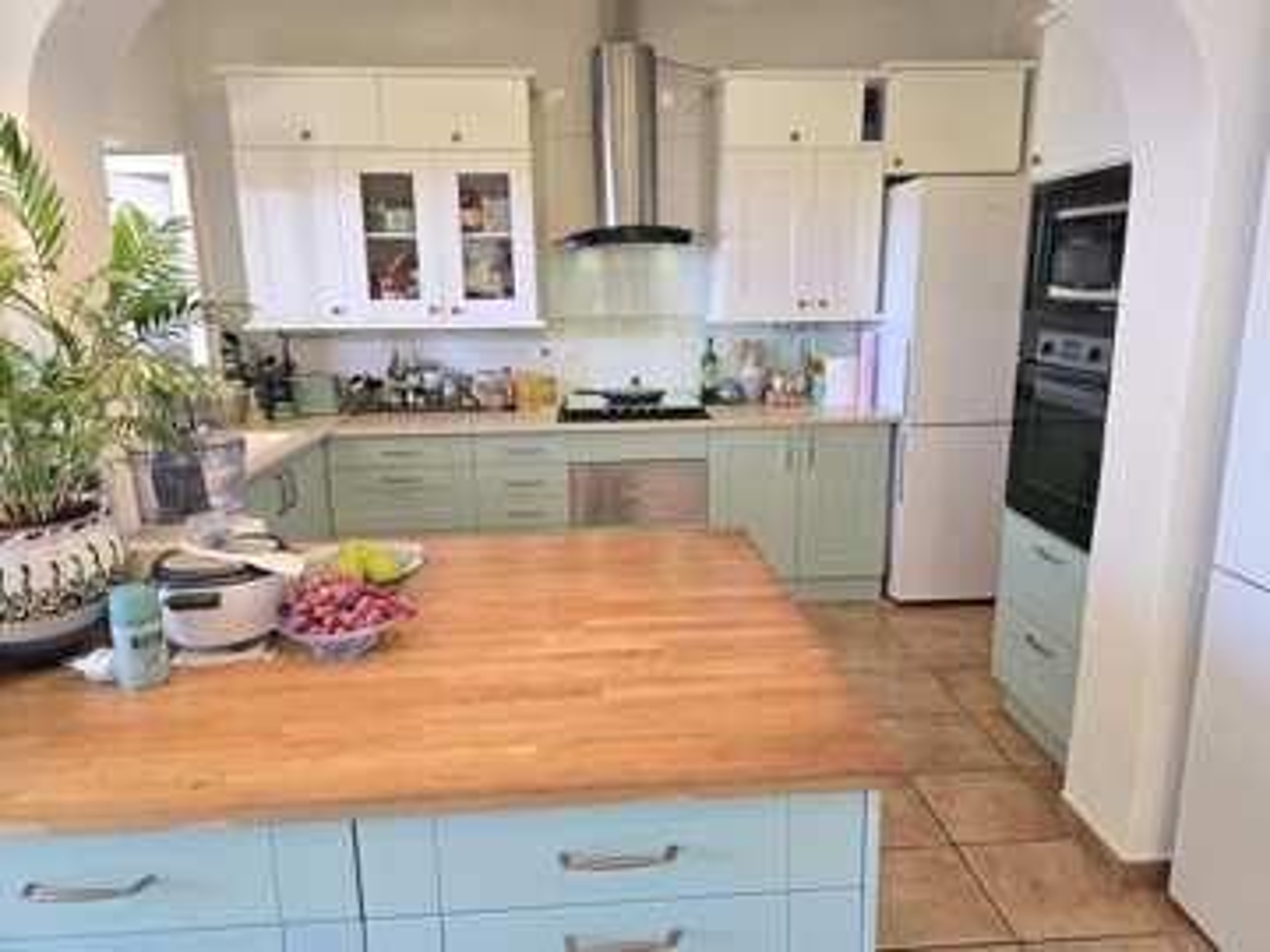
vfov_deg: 58.9
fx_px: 844
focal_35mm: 23
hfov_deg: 73.9
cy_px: 476
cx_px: 635
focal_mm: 6.3
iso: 400
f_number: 1.7
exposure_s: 1/100
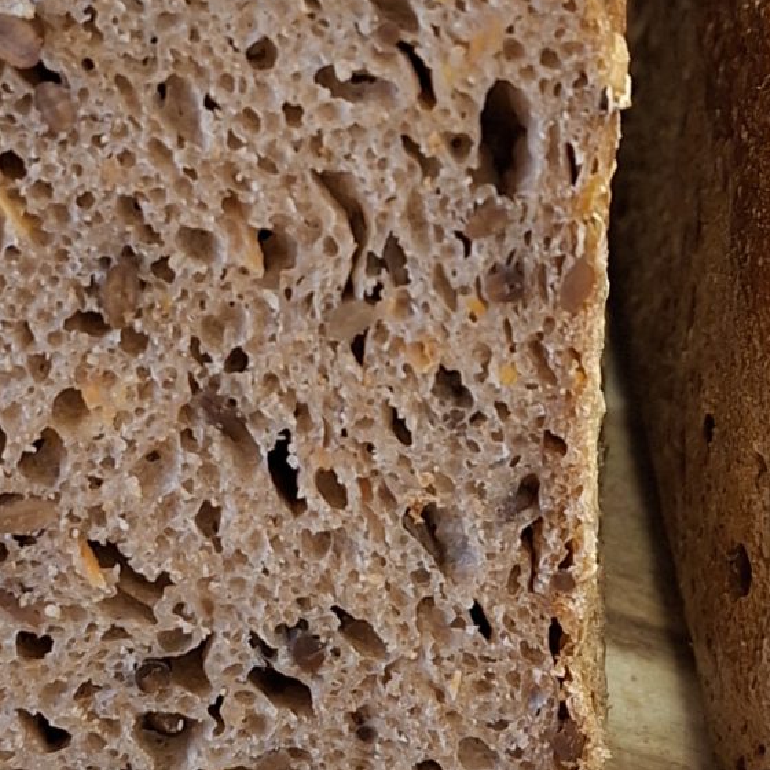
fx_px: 2340
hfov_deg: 18.7
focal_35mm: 93
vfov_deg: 18.6
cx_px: 429
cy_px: 271
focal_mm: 5.54
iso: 320
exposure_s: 1/50
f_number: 1.8
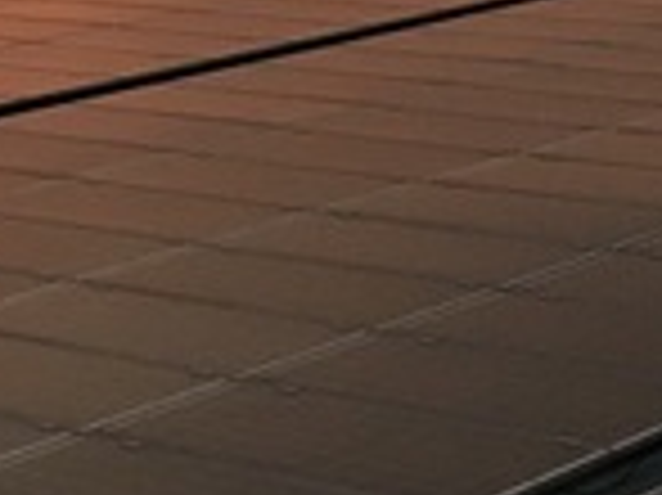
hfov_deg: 13.1
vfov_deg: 10.3
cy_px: 212
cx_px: -266
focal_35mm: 144
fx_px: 2752
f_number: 2.2
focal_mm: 4.15
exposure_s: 1/15
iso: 80
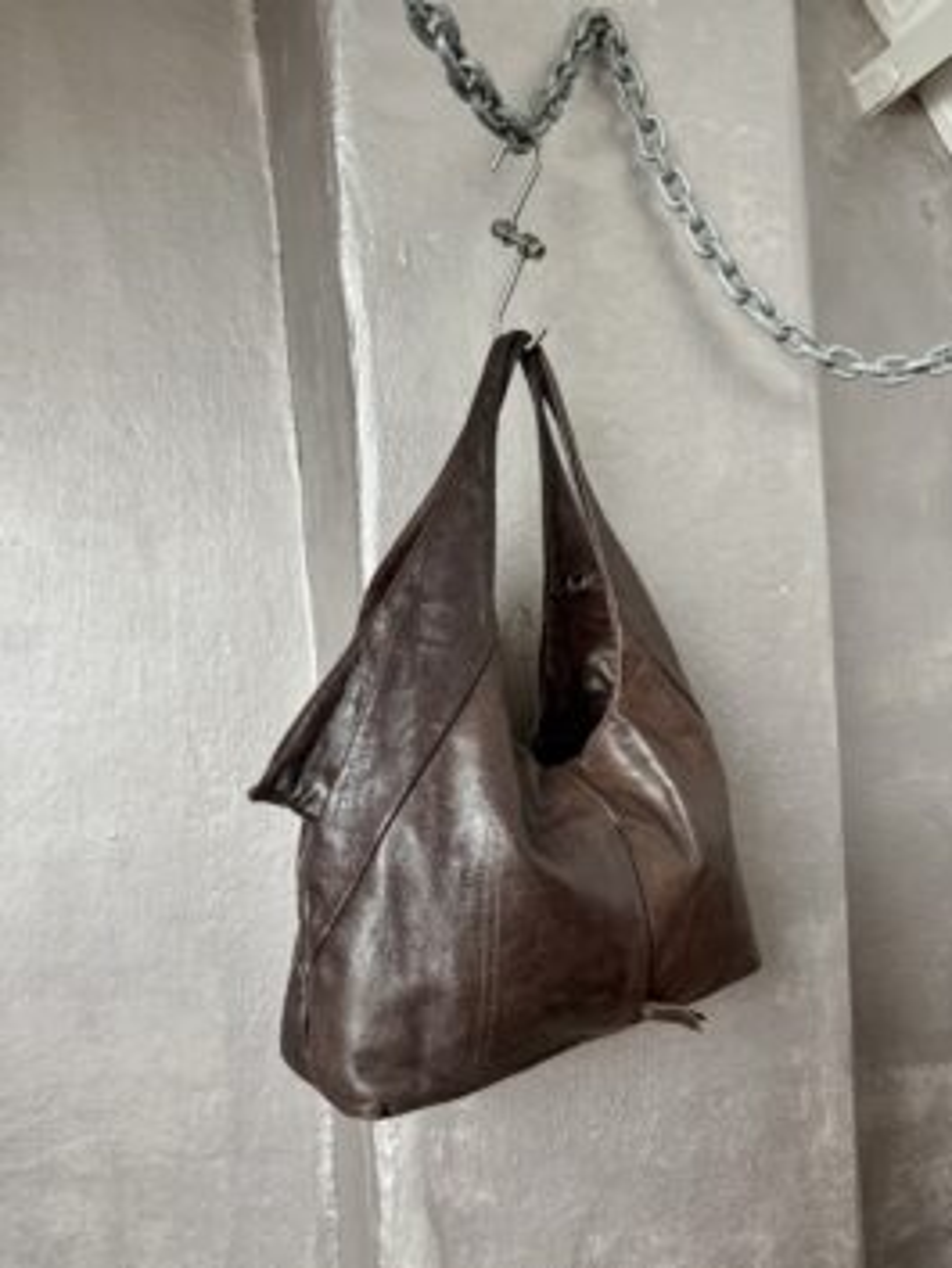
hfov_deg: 56.8
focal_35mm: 24
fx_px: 880
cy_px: 634
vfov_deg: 71.6
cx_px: 476
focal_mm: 6.76
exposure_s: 1/60
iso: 320
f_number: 1.78
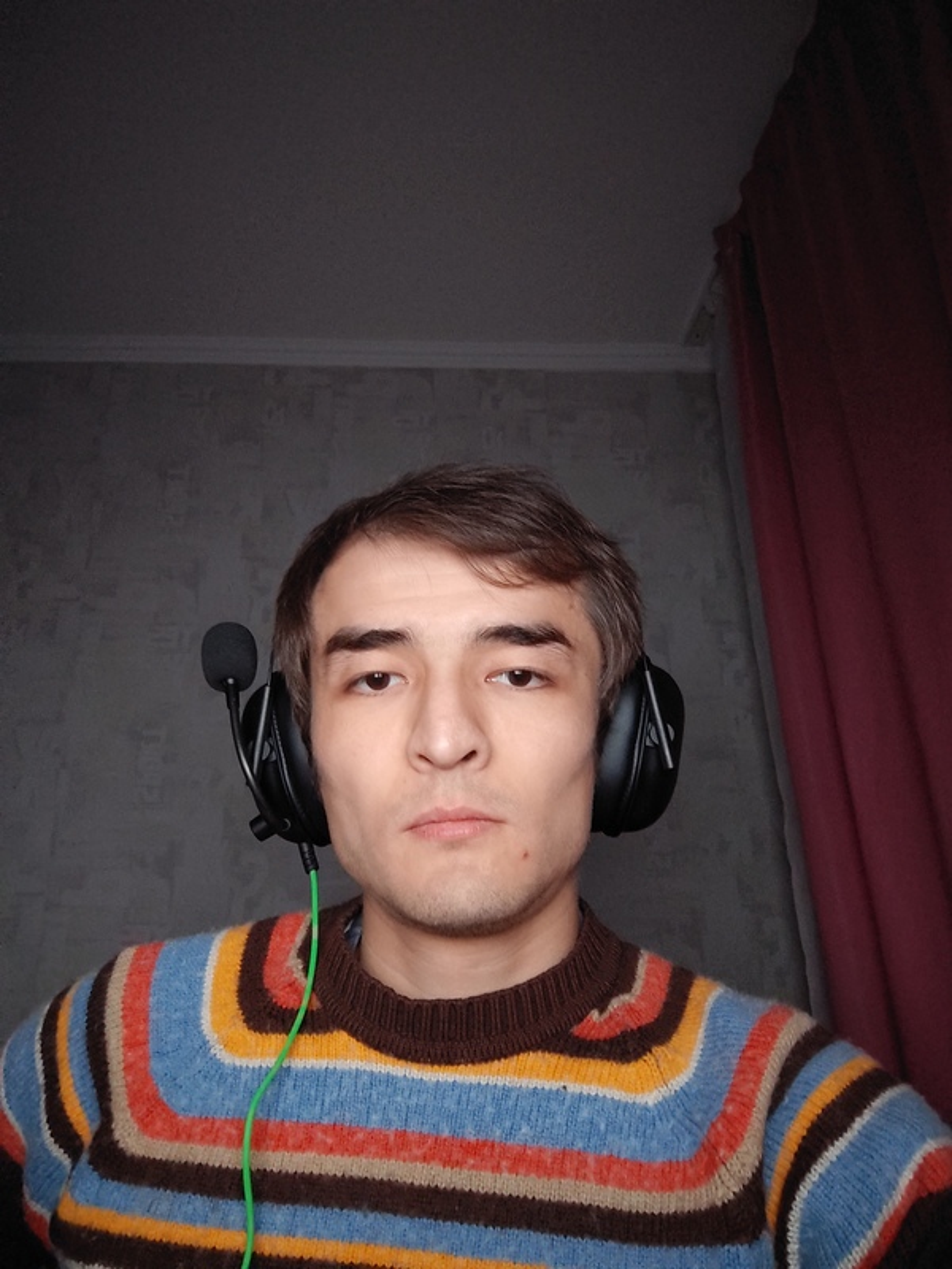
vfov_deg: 71.6
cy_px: 634
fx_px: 880
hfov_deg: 56.8
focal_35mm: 24
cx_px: 476
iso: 447
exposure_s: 1/16.7
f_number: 2.4
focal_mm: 3.26
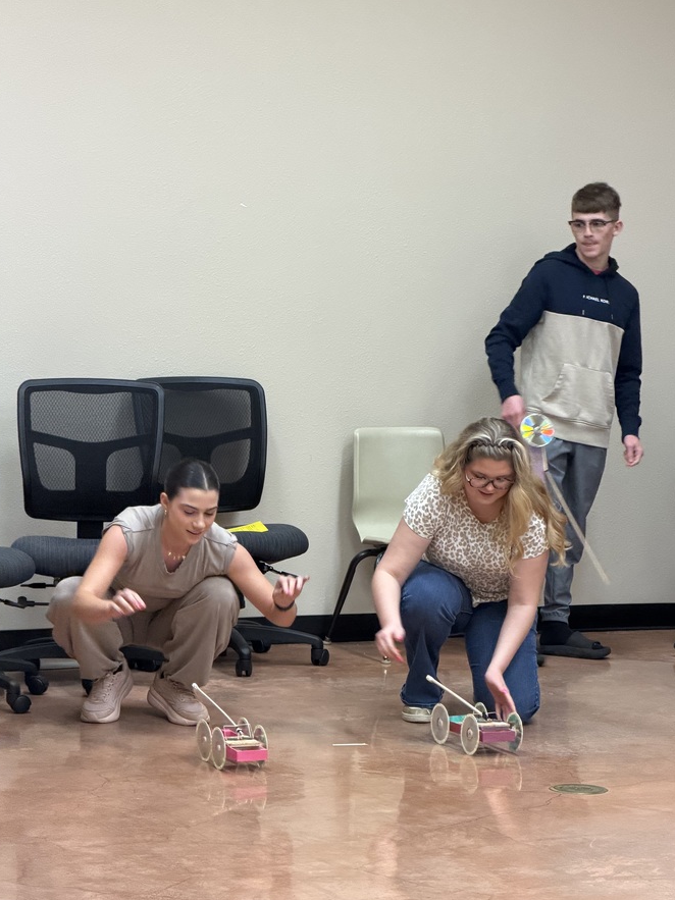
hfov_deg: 12.8
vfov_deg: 17.0
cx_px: 376
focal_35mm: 116
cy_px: 520
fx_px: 3017
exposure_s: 1/60
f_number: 2.8
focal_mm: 16.89
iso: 500
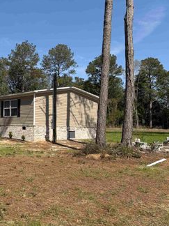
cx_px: 7
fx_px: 241
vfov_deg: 50.1
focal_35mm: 37
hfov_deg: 35.6
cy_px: 106
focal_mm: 6.76
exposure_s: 1/4405
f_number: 1.78
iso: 80
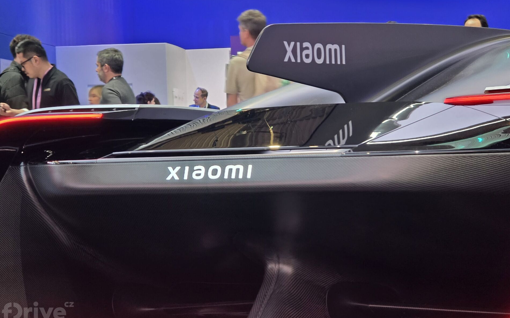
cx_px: 253
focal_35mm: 123
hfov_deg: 17.0
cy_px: 136
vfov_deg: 10.6
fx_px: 1709
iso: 500
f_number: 3.4
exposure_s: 1/50
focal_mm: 18.6
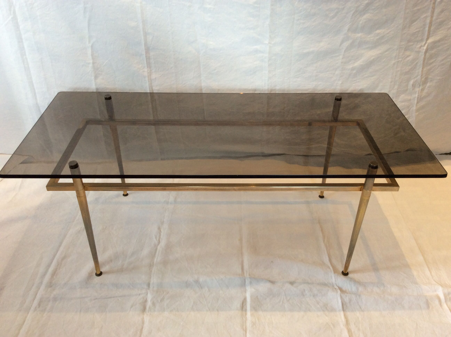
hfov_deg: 56.9
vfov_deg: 44.1
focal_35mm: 32
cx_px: 226
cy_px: 168
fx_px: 416
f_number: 2.4
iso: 64
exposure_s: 1/25
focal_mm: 3.3
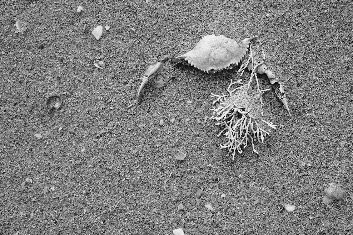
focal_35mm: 75
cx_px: 176
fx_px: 735
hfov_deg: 27.0
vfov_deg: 18.2
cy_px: 118
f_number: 5.6
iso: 500
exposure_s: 1/2000
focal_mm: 50
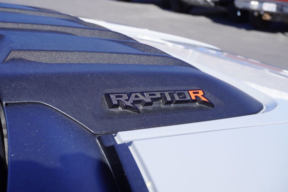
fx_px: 480
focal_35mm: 60
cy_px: 96
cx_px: 144
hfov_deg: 33.4
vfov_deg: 22.7
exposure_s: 1/125
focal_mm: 40
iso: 100
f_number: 9
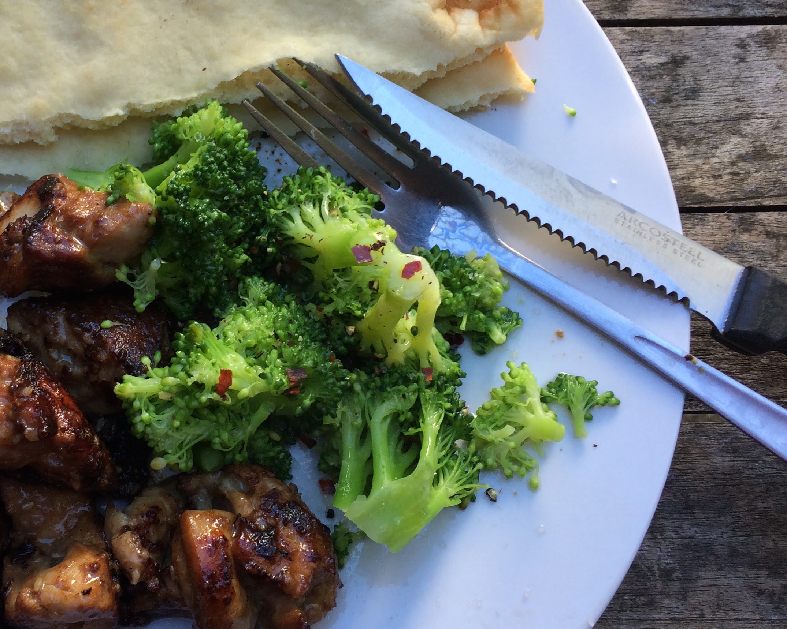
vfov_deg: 34.8
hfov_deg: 41.8
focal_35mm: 43
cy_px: 249
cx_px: 209
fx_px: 1002
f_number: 2.2
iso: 40
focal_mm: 4.15
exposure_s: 1/100
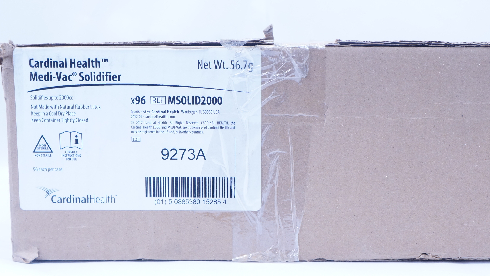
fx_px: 764
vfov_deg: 20.4
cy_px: 158
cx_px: 288
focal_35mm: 59
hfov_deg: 35.5
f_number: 5.6
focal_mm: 25
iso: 800
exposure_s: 1/80
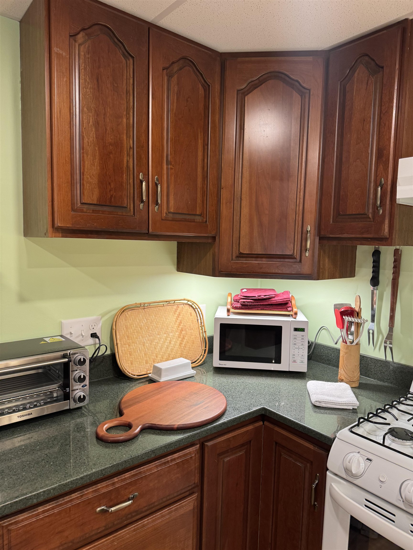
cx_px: 206
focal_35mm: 24
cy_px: 275
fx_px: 382
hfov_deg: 56.8
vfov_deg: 71.6
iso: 160
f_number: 1.78
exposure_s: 1/60
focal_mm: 6.76
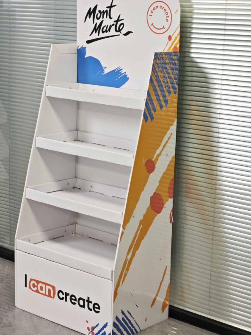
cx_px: 124
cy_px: 166
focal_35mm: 81
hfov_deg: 18.2
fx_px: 783
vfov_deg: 24.1
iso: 640
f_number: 2
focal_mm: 10.1
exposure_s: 1/100
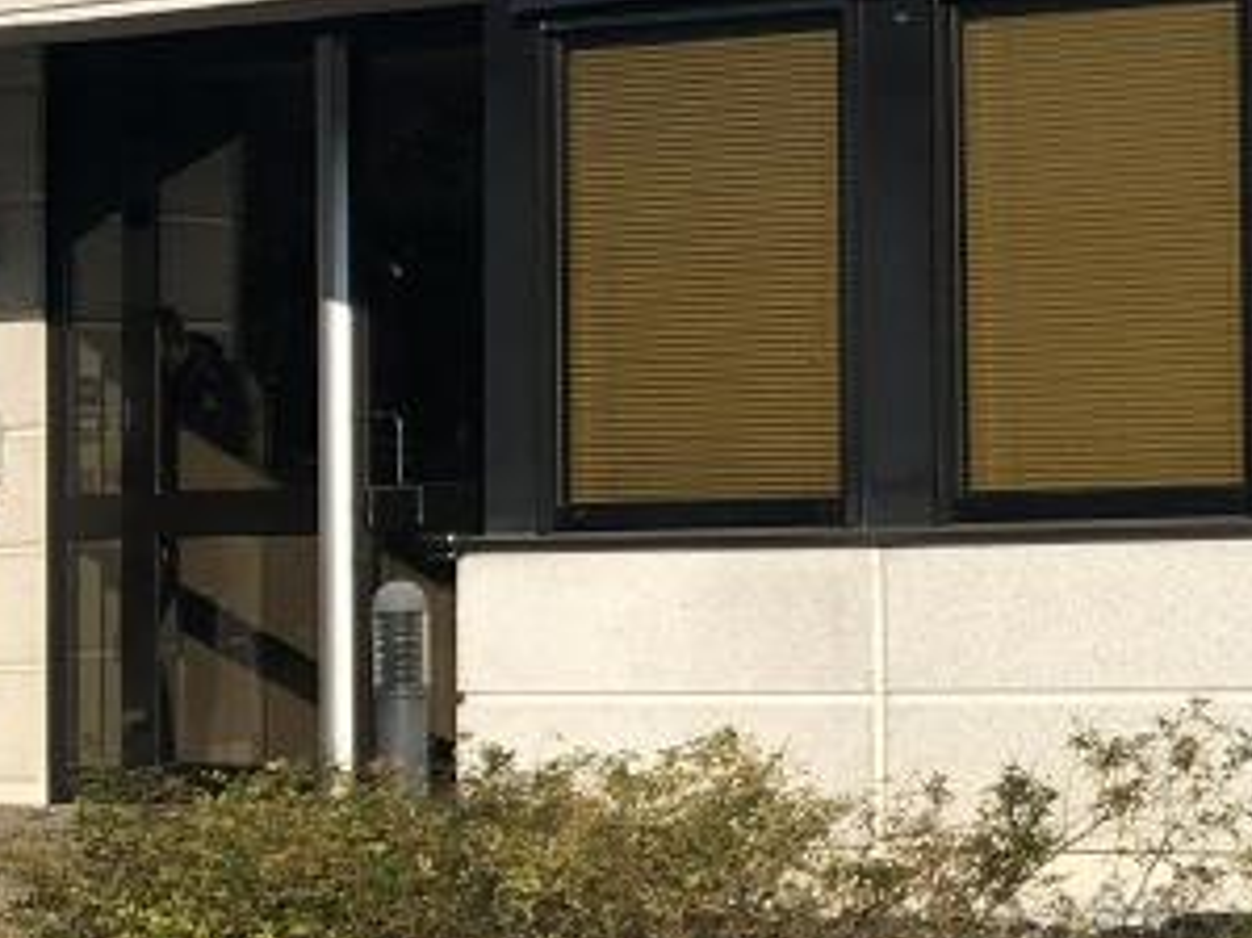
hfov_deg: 15.2
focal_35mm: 120
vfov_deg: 12.2
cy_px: 63
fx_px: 4338
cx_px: 1897
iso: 20
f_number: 1.8
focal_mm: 3.99
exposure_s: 1/3003
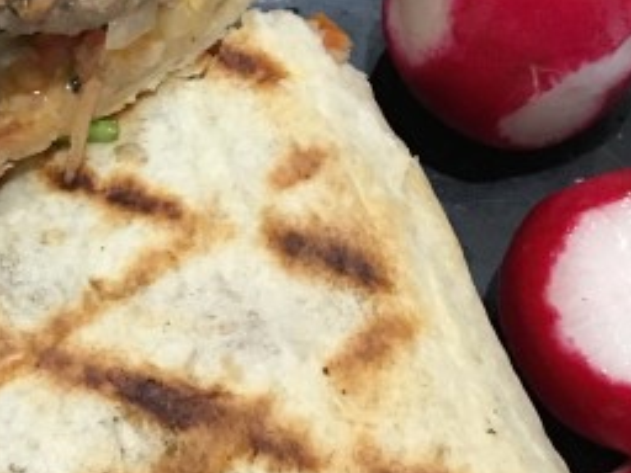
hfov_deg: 16.3
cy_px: 10
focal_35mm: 116
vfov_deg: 12.6
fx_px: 2115
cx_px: -108
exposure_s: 1/30
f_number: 2.2
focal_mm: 4.15
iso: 125
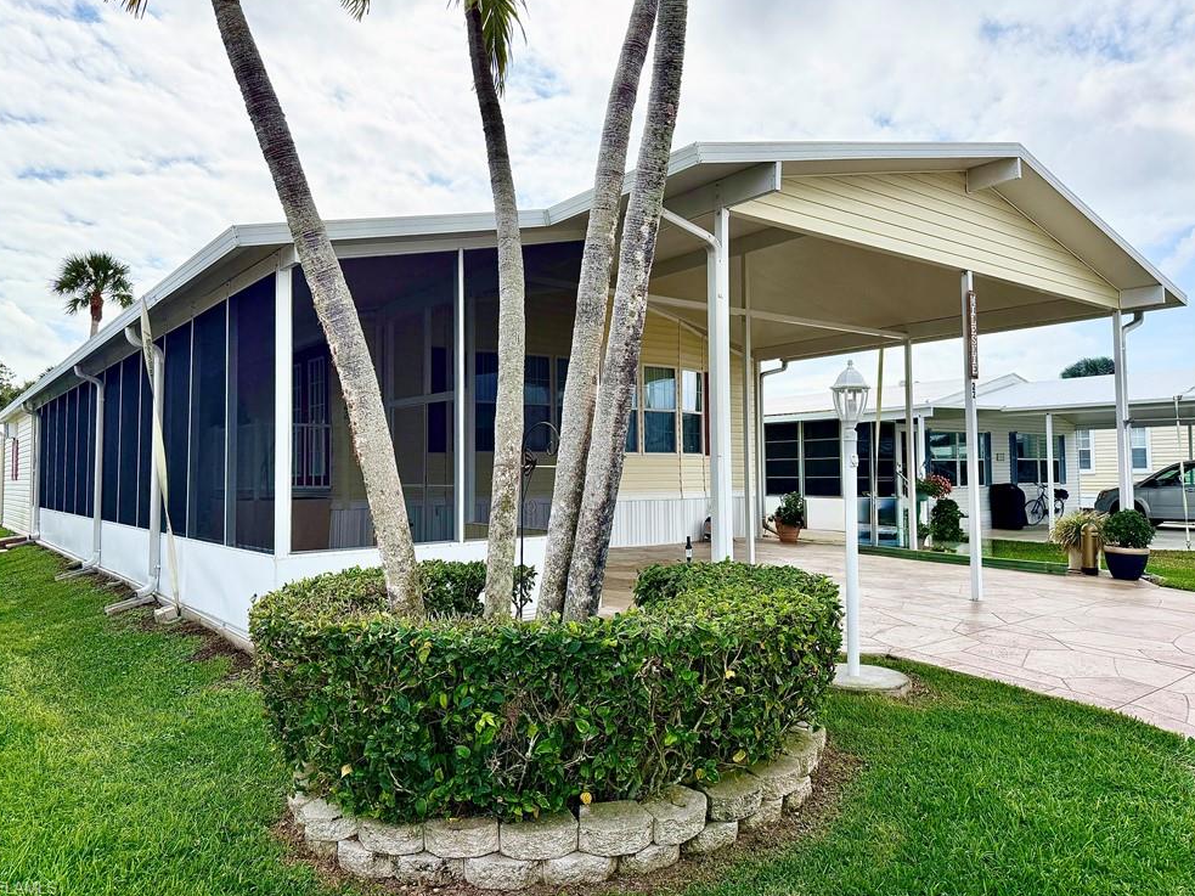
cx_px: 590
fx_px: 863
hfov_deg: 69.4
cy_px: 433
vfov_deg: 54.9
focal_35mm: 25
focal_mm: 6.76
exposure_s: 1/7353
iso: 125
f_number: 1.78
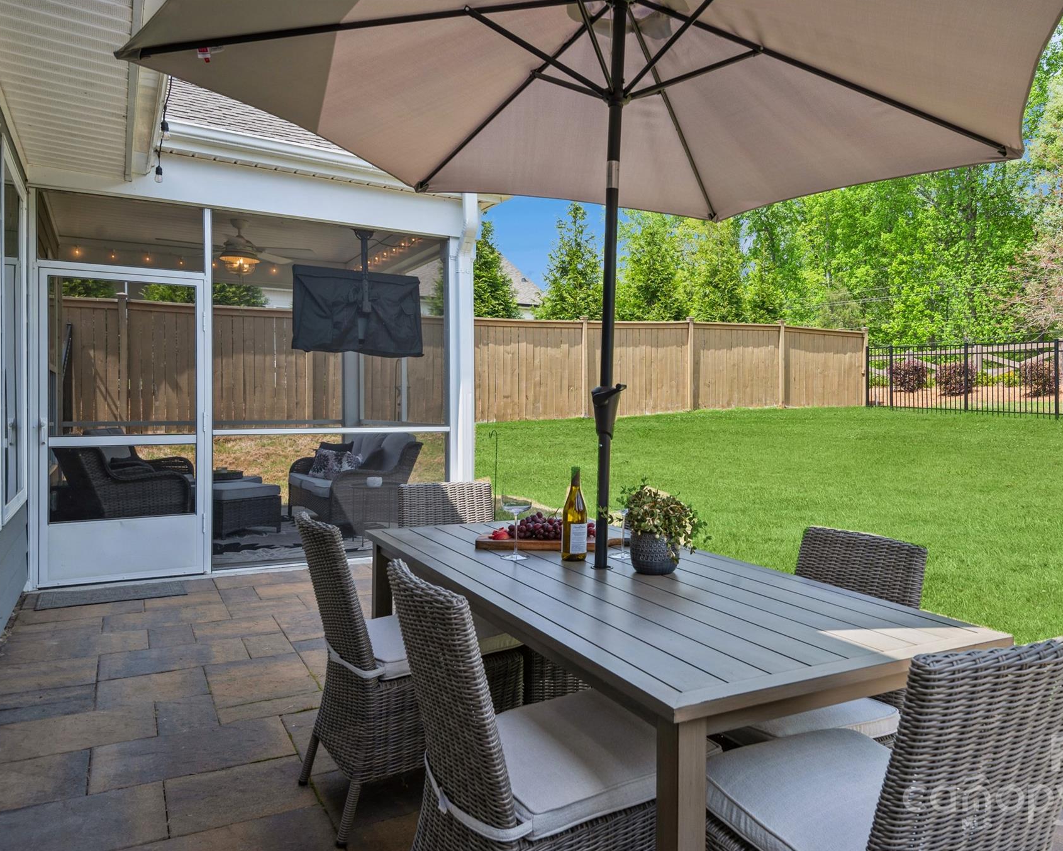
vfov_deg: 56.8
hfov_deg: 67.7
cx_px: 615
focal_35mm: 25
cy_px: 425
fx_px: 787
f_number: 8
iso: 200
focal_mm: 22
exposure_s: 1/160
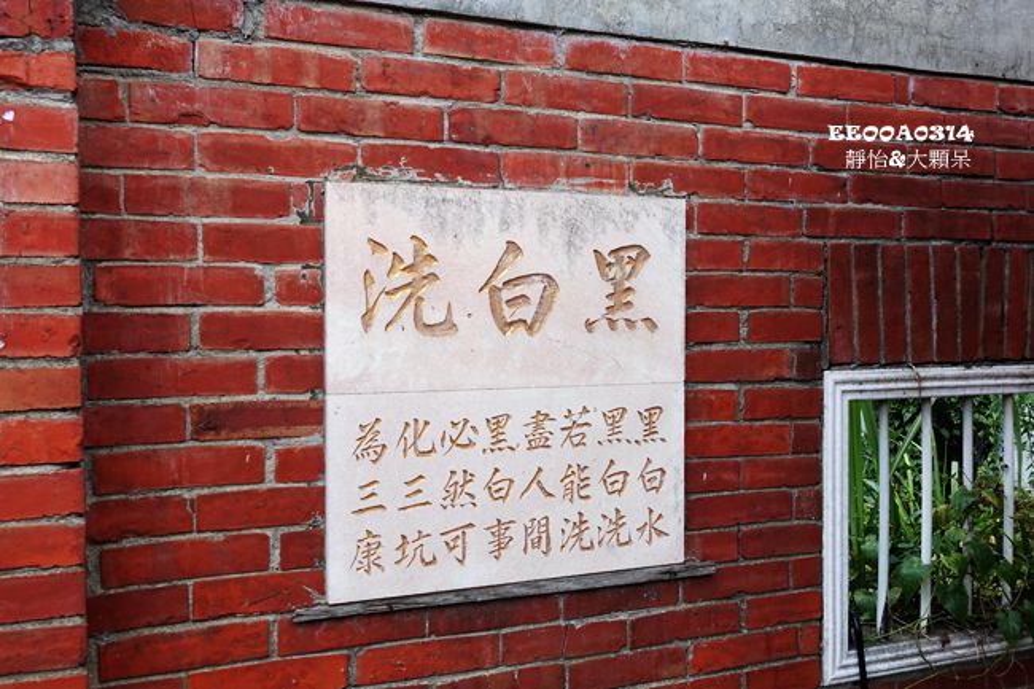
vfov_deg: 36.9
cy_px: 344
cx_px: 517
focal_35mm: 36
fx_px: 1034
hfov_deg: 53.1
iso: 125
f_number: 4
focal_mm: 13.34
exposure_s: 1/400
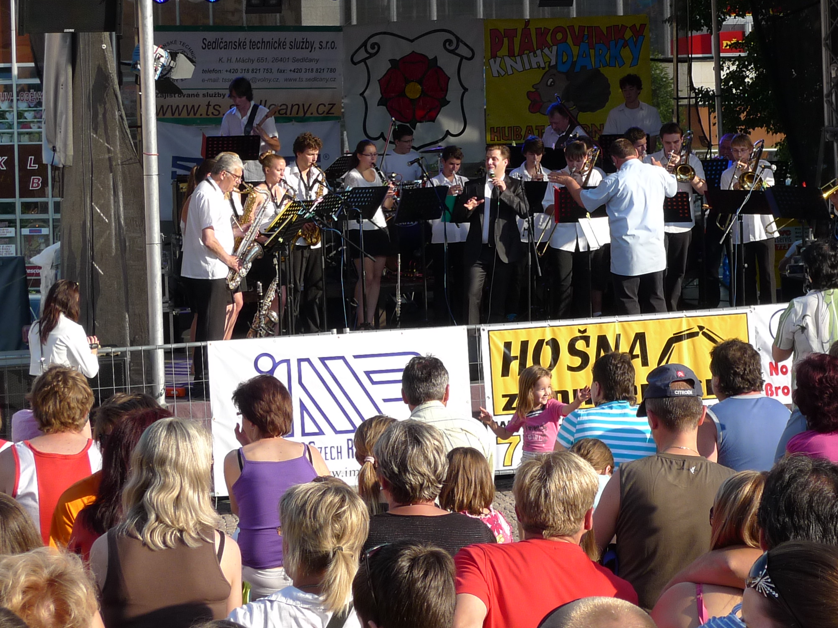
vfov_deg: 13.5
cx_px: 588
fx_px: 2639
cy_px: 116
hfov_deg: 18.0
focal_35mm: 109
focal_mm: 12.8
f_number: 3.5
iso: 80
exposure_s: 1/500
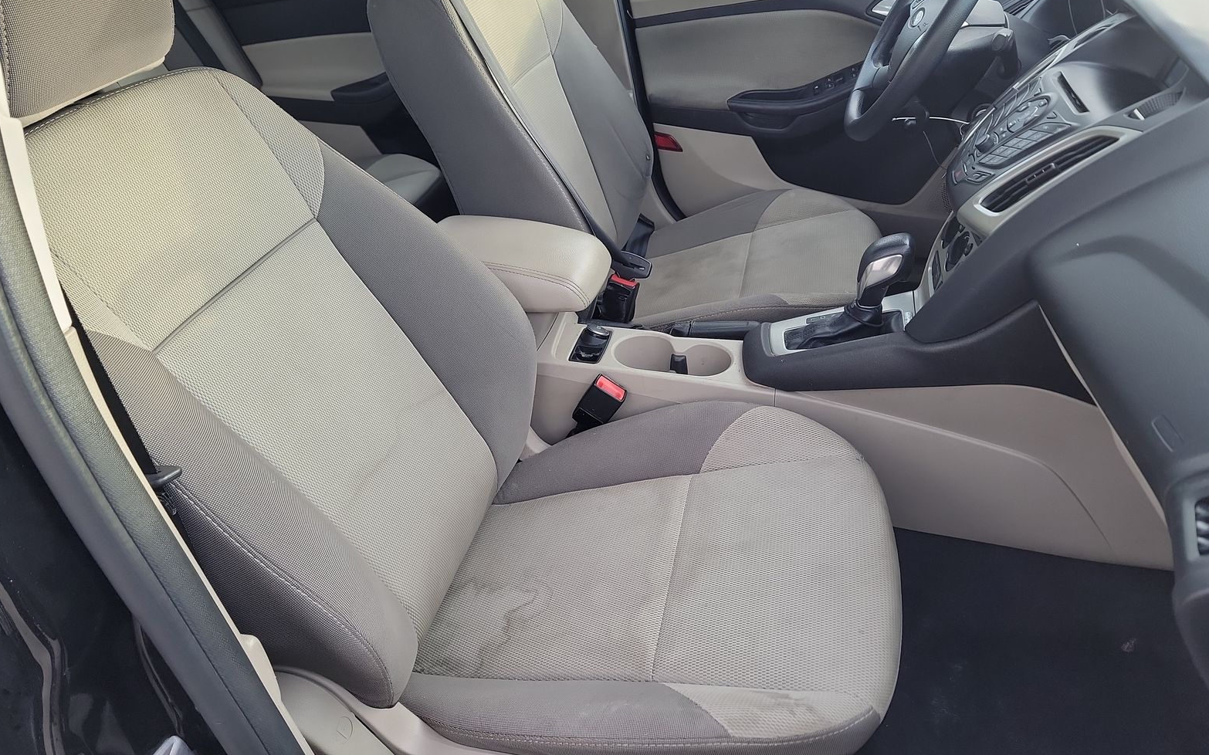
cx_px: 596
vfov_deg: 47.4
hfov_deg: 70.4
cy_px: 317
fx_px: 856
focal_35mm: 26
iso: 91
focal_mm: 6.7
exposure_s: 1/59
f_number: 1.8
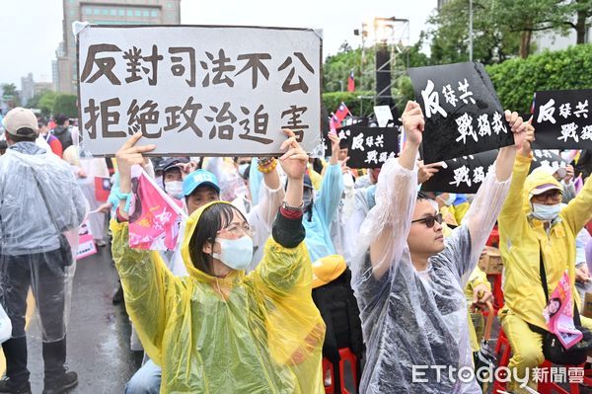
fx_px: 608
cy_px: 197
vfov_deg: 35.9
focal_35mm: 37
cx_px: 296
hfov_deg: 51.9
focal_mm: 37
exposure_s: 1/320
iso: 320
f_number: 5.6
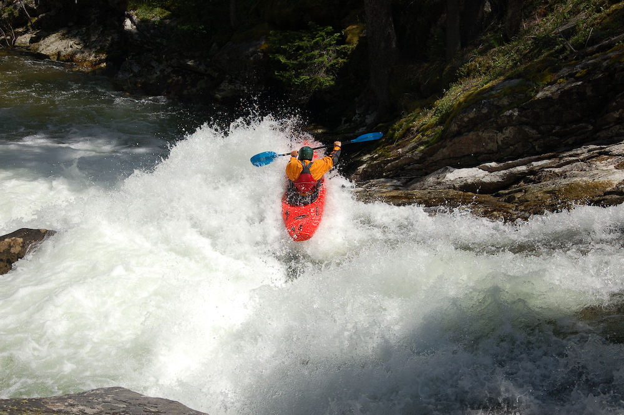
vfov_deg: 21.5
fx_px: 1091
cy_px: 208
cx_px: 312
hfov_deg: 31.9
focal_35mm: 63
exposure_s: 1/1250
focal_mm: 42
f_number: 5.6
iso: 200
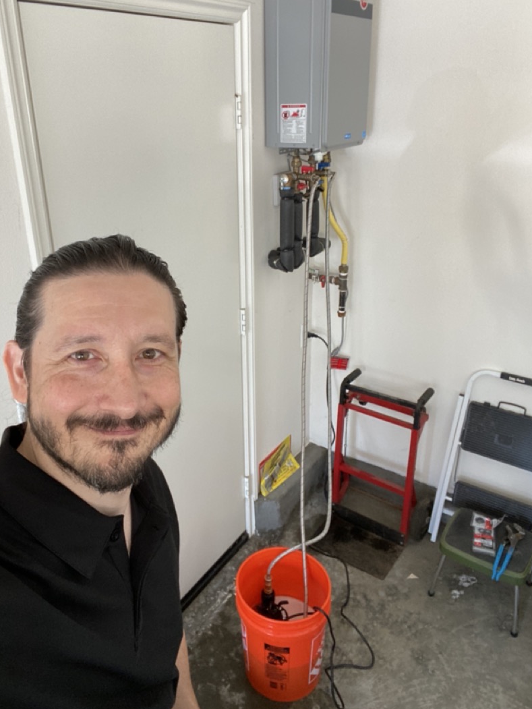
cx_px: 233
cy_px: 308
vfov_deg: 63.2
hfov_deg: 49.7
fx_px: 573
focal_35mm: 28
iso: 100
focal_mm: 2.71
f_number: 2.2
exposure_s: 1/60
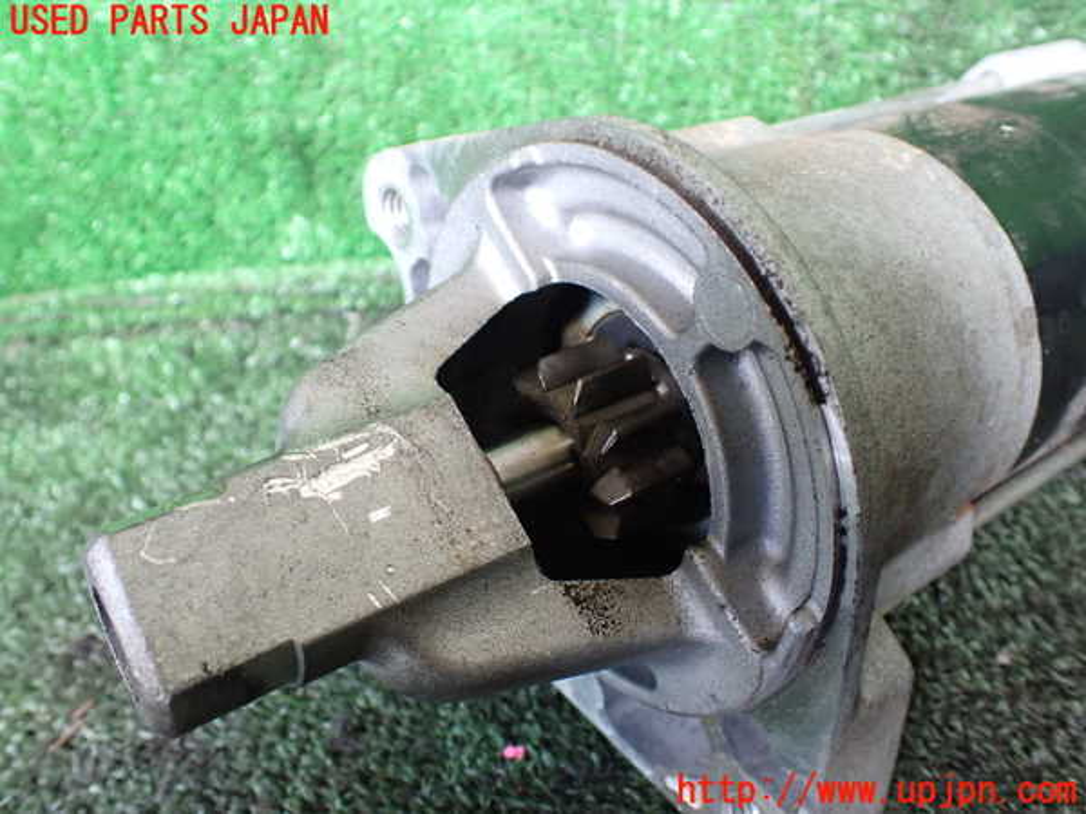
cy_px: 407
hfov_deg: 60.0
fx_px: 941
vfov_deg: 46.8
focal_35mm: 30
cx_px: 543
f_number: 2.3
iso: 800
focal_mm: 5.4
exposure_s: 1/80
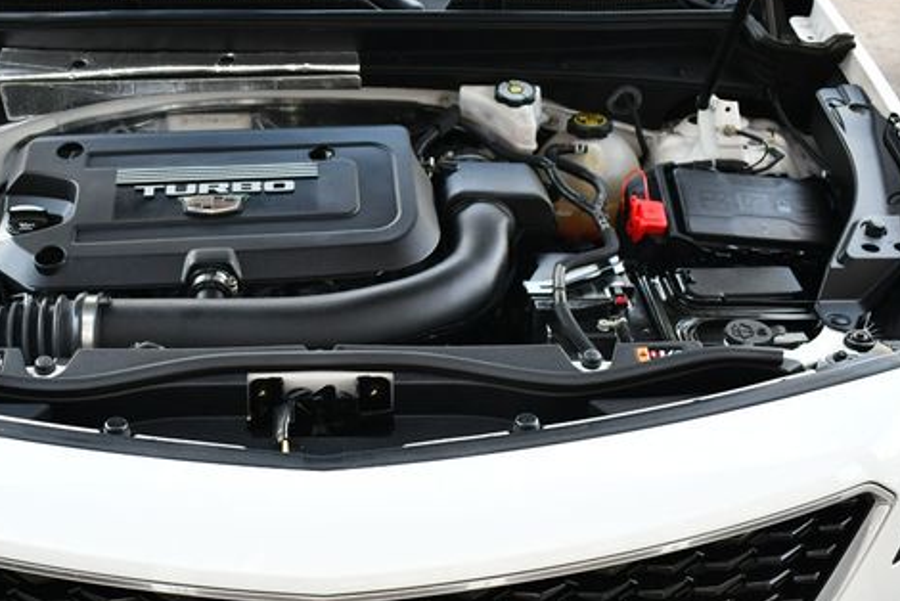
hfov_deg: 40.1
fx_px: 1226
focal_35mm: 49
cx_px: 341
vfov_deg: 27.6
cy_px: 320
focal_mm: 18
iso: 500
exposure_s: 1/250
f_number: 3.5
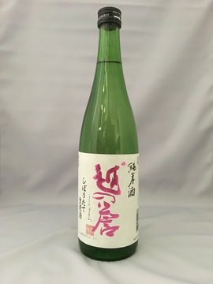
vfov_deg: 61.7
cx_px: 106
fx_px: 238
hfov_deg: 48.2
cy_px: 142
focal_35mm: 29
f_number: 2.2
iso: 320
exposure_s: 1/15
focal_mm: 4.15
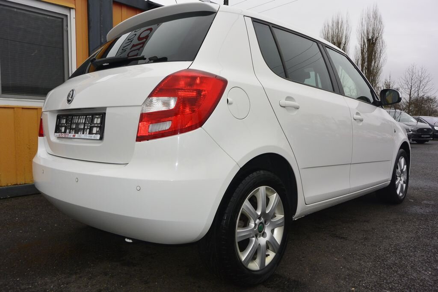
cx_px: 219
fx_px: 329
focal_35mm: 27
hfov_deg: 67.4
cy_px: 146
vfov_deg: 47.9
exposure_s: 1/250
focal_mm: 10
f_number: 5
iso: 160
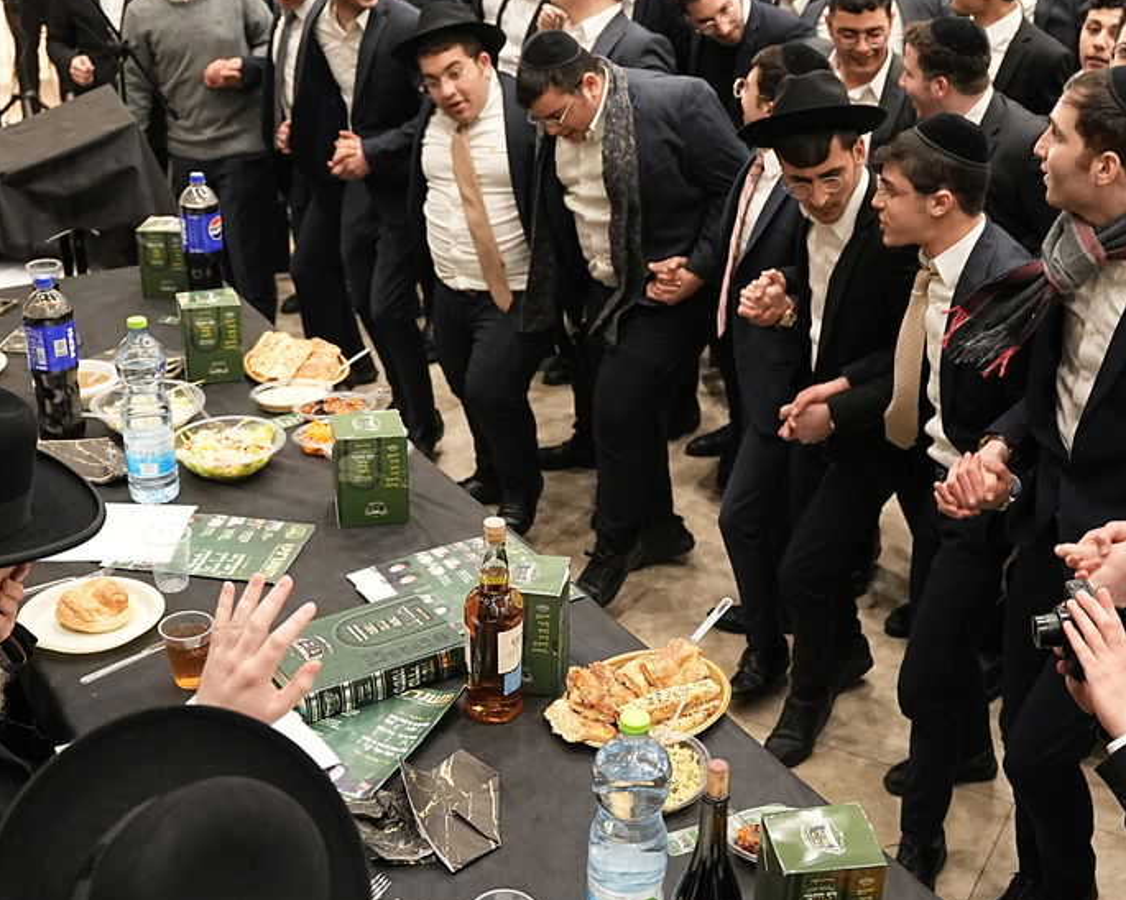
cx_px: 648
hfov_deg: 40.2
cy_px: 467
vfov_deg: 32.7
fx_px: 1533
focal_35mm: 46
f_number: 2.8
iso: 4000
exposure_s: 1/320
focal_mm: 24
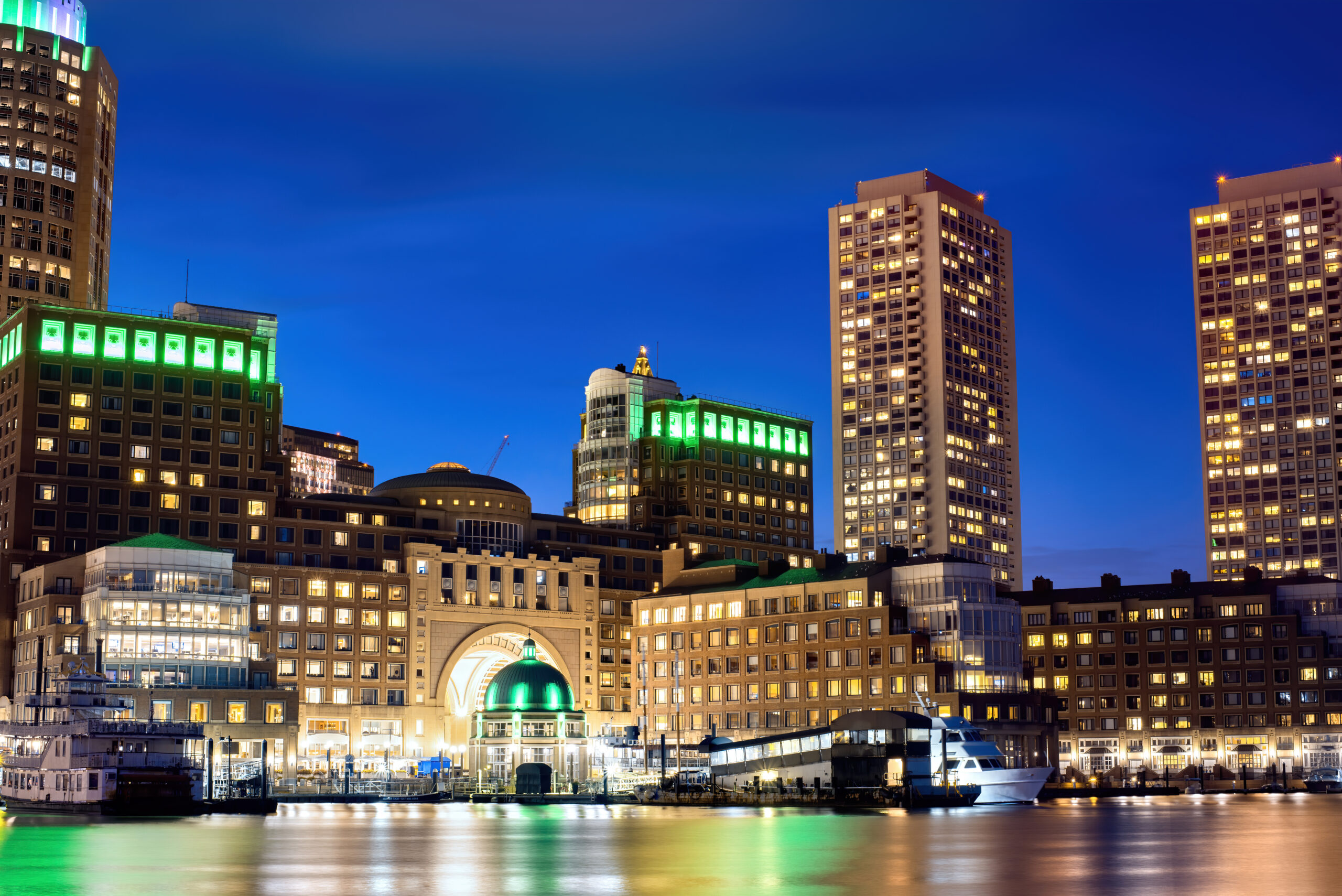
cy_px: 448
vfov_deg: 27.0
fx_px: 1865
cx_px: 671
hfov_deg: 39.6
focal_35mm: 50
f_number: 8
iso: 64
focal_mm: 50
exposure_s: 20
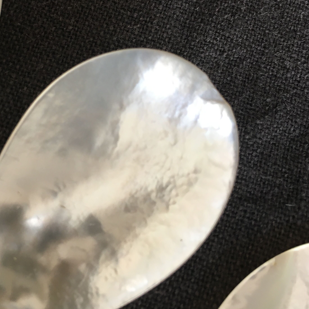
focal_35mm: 47
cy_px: 109
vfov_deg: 35.8
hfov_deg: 35.7
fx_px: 475
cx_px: 105
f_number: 2.2
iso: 100
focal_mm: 4.15
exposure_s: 1/33
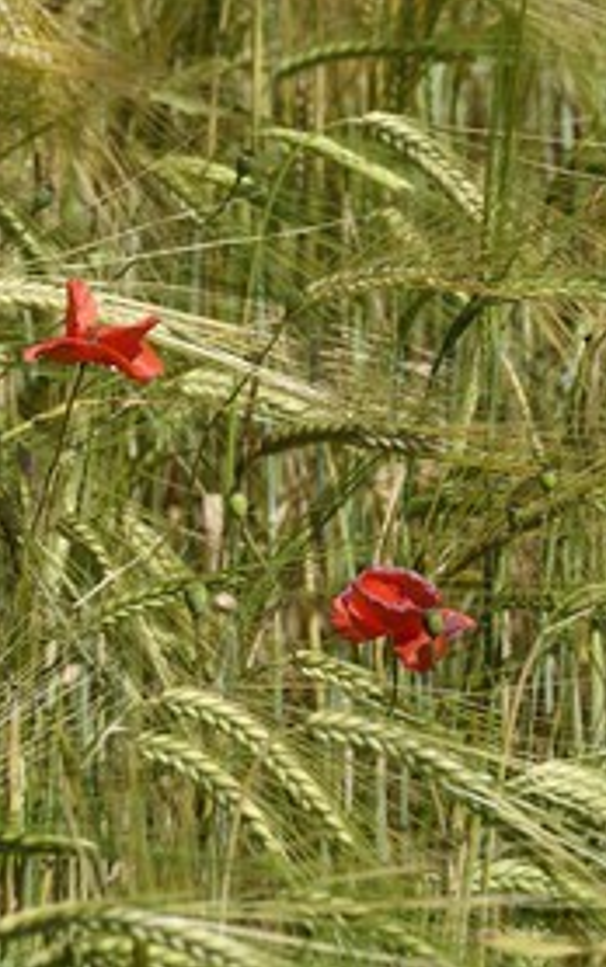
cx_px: -52
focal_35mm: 308
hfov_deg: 4.3
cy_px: 484
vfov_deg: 6.8
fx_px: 8130
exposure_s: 1/250
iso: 200
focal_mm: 200
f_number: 13
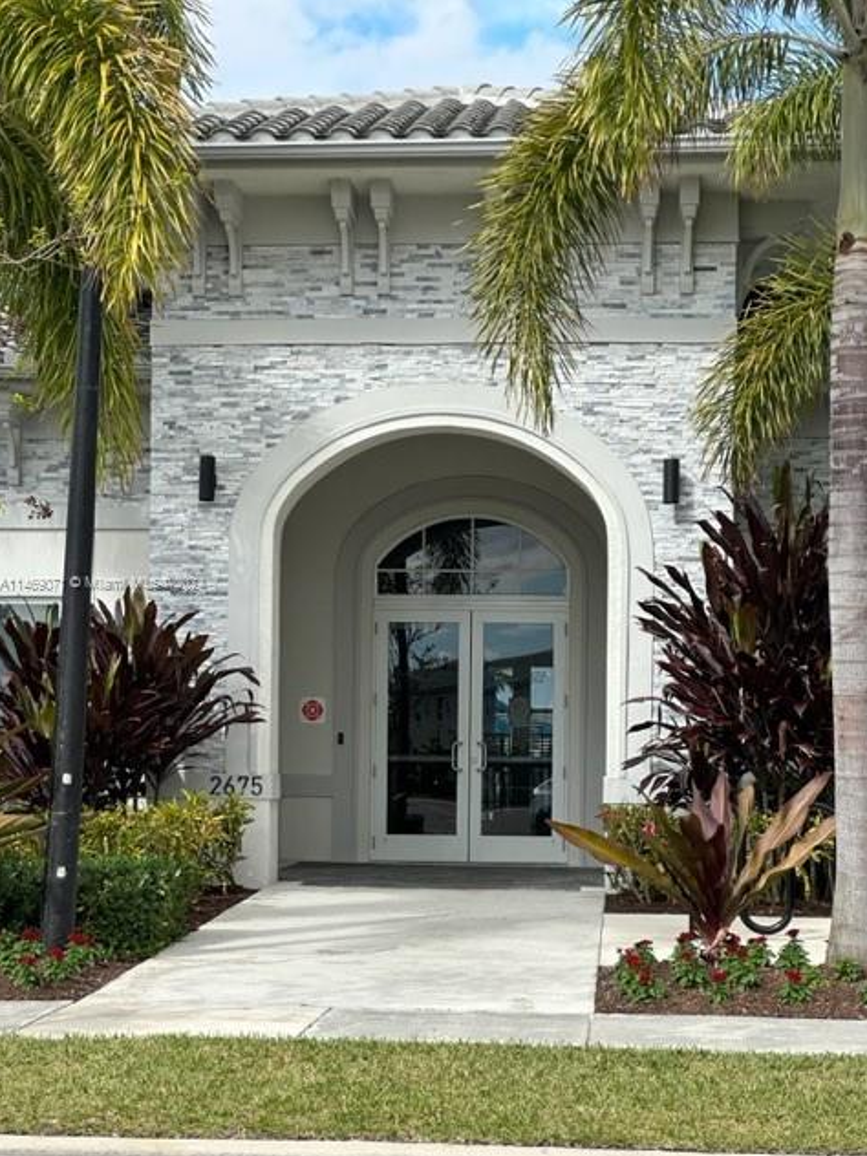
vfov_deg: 25.0
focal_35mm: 78
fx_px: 2605
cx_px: 434
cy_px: 583
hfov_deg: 18.9
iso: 32
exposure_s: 1/567
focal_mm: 9
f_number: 2.8
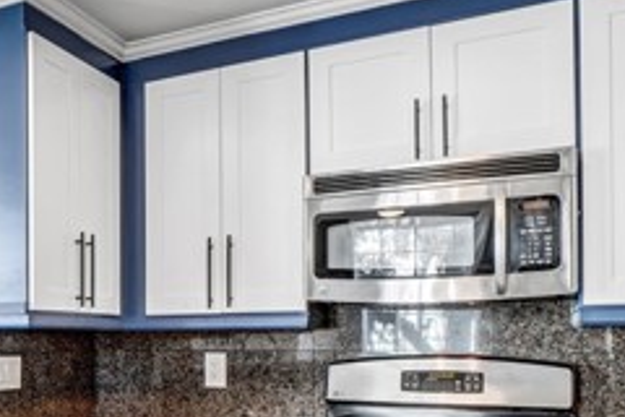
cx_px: 42
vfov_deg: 32.5
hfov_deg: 43.5
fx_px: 694
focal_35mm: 40
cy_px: 331
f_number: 9
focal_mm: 10
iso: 400
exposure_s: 1/10
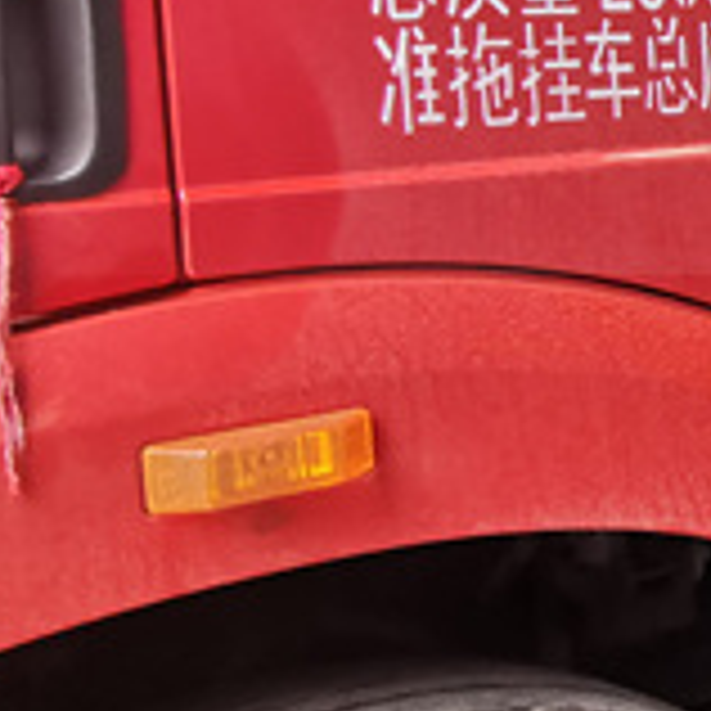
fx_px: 1766
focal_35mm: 76
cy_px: 94
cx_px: 1485
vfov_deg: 22.3
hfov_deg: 16.4
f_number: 2.2
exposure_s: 1/120
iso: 160
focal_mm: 2.26
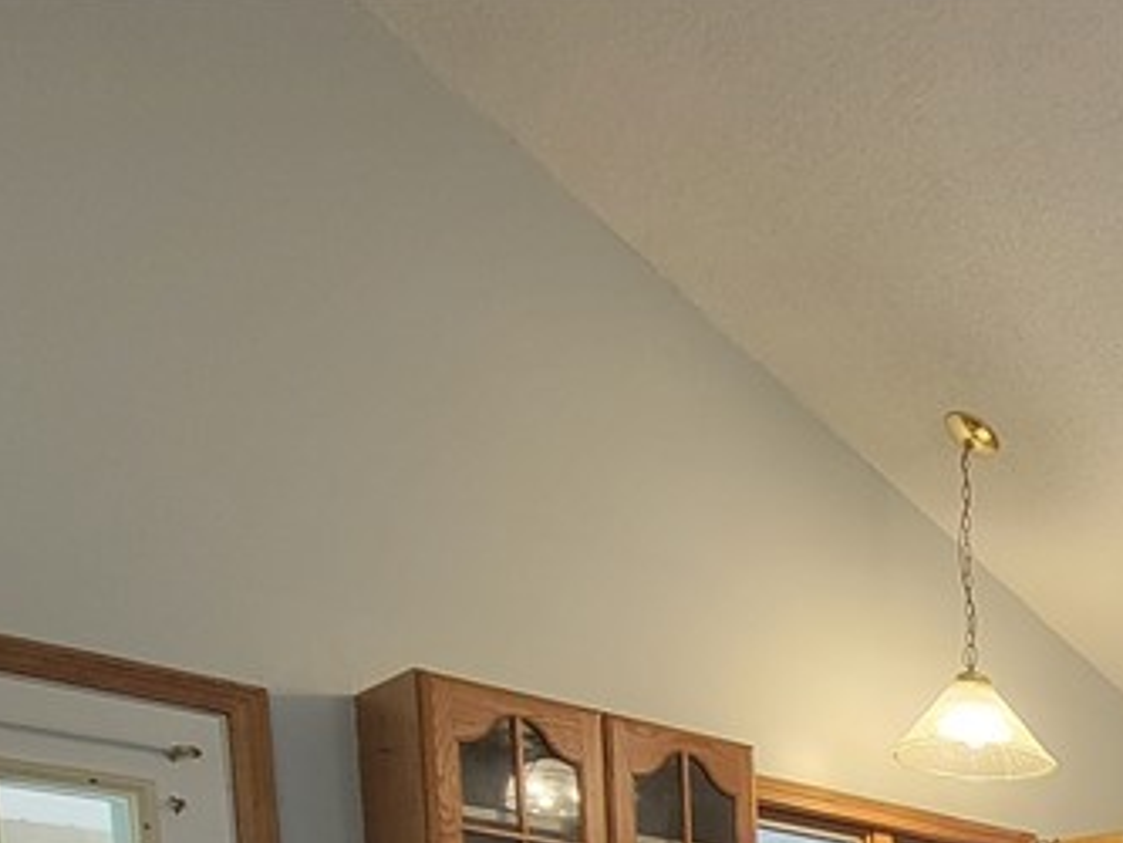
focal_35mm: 40
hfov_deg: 34.6
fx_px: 1298
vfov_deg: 26.0
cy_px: 1281
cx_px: 1423
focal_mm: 2.2
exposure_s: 1/30
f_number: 2.2
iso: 320
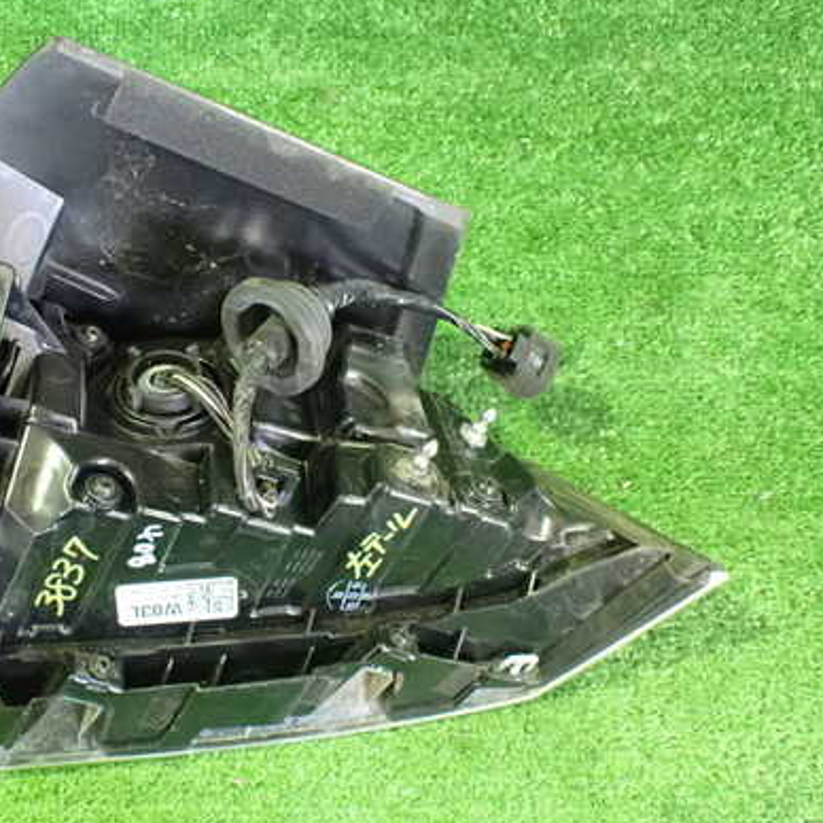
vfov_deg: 40.9
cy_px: 412
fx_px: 1103
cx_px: 225
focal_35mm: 41
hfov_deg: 40.0
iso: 1600
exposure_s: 1/25
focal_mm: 5.4
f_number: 2.3
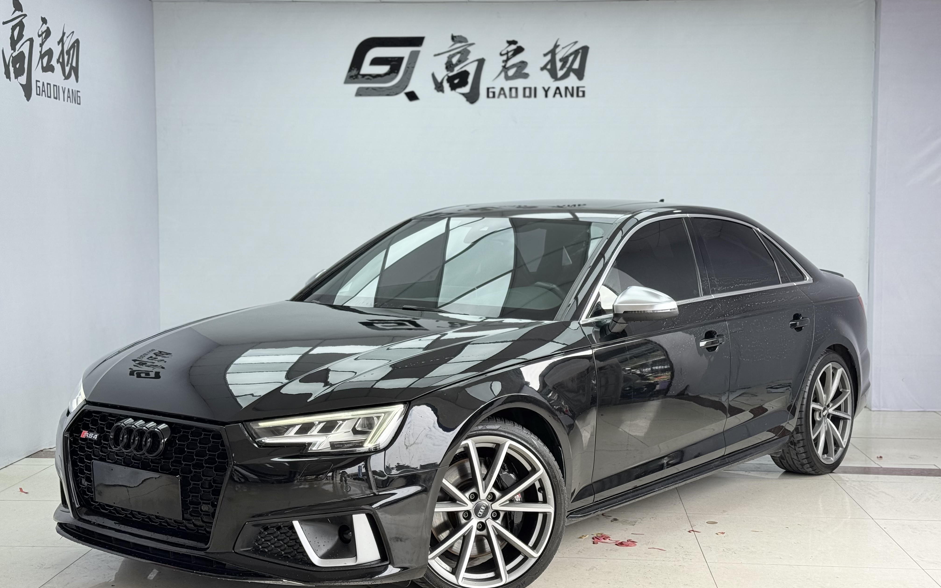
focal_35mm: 51
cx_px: 471
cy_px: 283
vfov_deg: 25.3
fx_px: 1308
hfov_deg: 39.6
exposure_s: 1/470
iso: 64
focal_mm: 6.76
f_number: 1.78
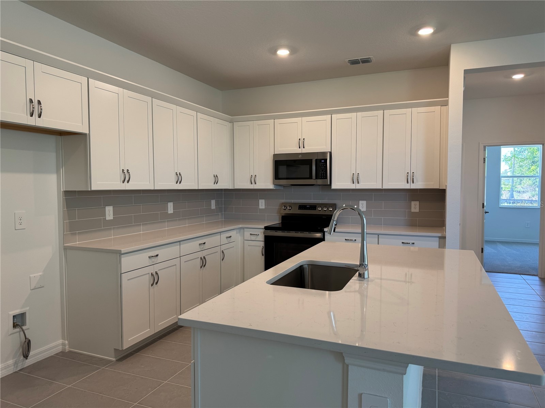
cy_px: 204
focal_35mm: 24
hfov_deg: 71.6
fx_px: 378
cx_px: 272
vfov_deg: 56.8
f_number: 1.78
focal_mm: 6.76
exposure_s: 1/120
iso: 125
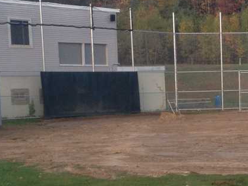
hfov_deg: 17.2
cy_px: 165
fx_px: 803
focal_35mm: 112
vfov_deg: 13.1
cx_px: 241
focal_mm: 4.28
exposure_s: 1/60
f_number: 2.4
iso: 64
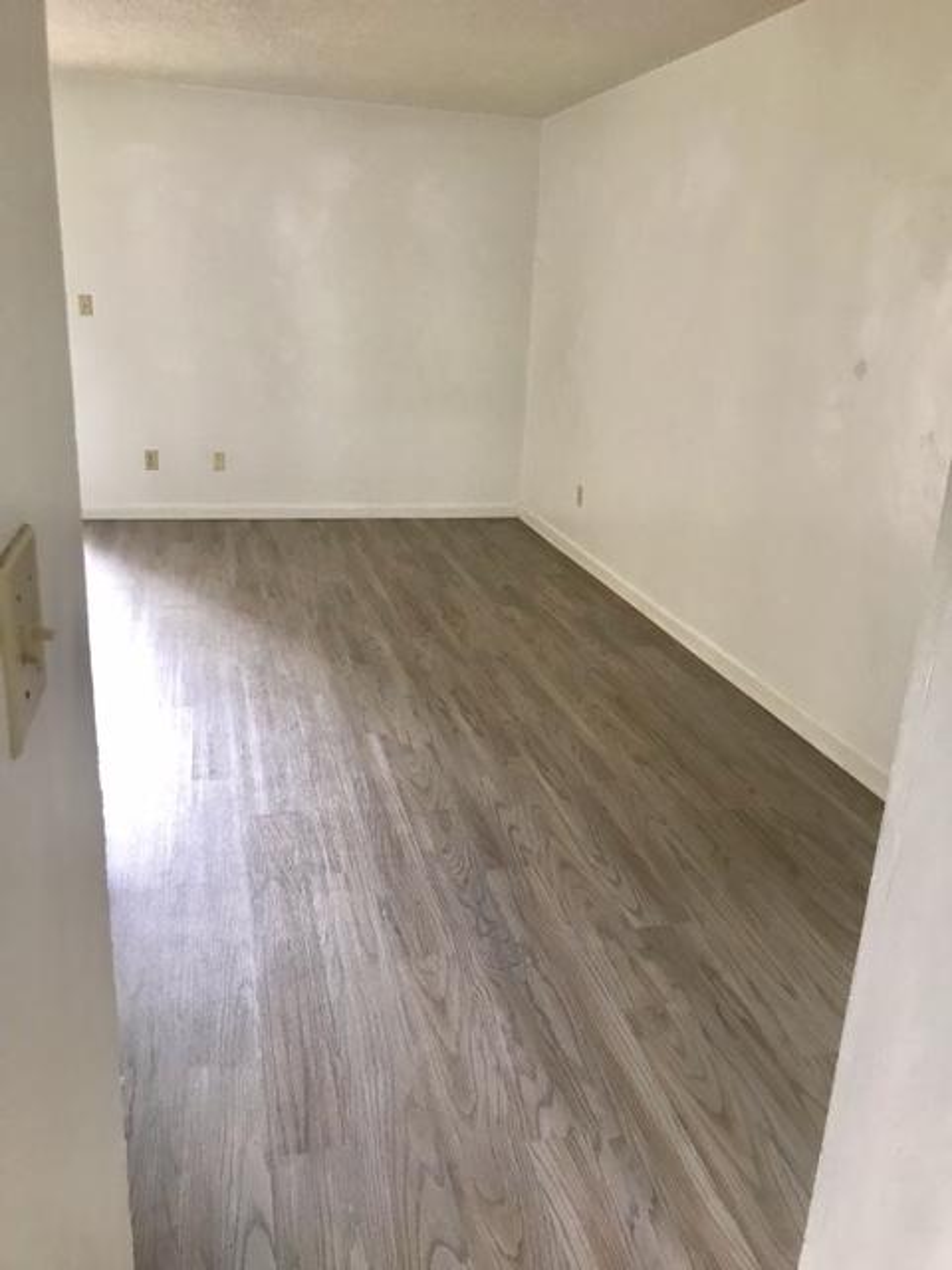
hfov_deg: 49.7
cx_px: 476
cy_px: 635
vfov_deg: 63.4
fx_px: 1027
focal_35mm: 28
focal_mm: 3.99
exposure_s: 1/17
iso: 40
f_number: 1.8
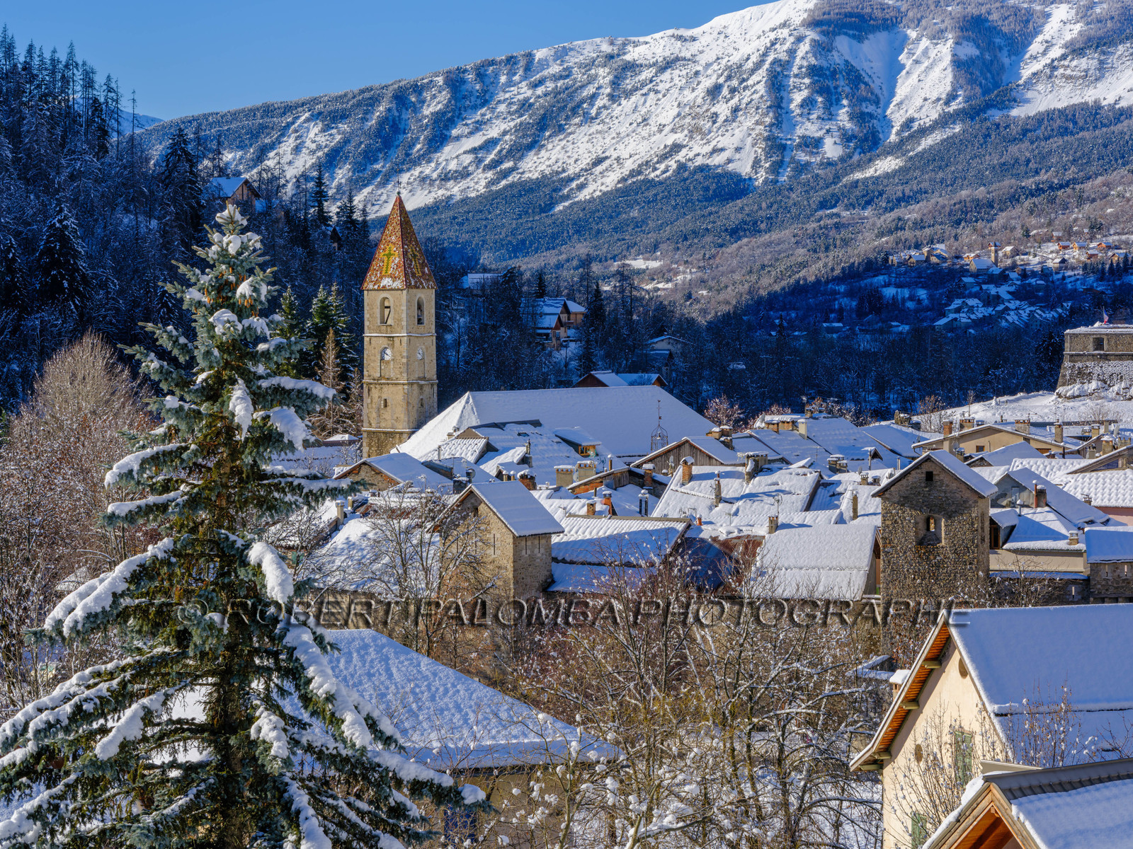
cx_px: 566
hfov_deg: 19.4
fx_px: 3306
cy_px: 424
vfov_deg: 14.6
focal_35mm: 101
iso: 320
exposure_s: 1/125
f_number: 16
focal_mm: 128.3
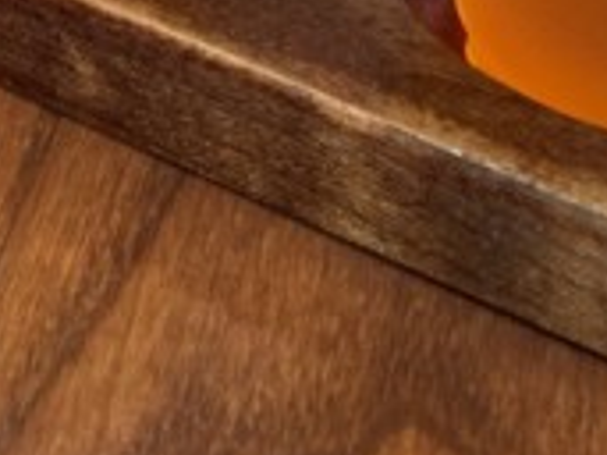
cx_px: -114
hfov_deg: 15.9
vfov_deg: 11.6
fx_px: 2085
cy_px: -343
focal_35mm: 119
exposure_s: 1/120
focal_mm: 4.15
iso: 32
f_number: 2.2
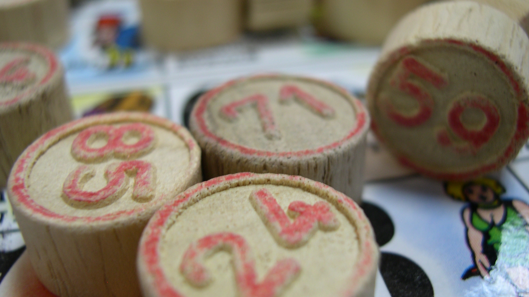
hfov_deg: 48.4
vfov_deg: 28.3
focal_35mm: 42
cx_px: 264
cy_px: 151
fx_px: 589
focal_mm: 8
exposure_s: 1/10.1
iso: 100
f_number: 2.8
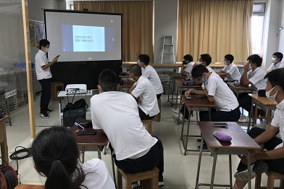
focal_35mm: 30
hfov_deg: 62.0
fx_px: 237
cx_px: 141
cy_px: 80
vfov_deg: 43.4
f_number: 1.8
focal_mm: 3.99
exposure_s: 1/40
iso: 25
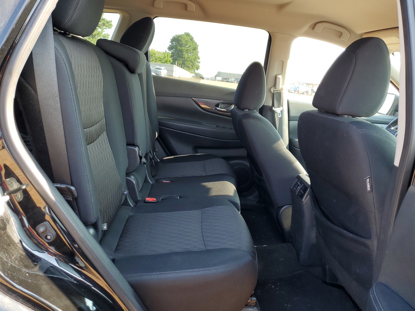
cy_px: 156
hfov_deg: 67.3
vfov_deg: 53.1
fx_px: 312
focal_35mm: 26
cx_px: 208
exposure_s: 1/132
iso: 50
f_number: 1.5
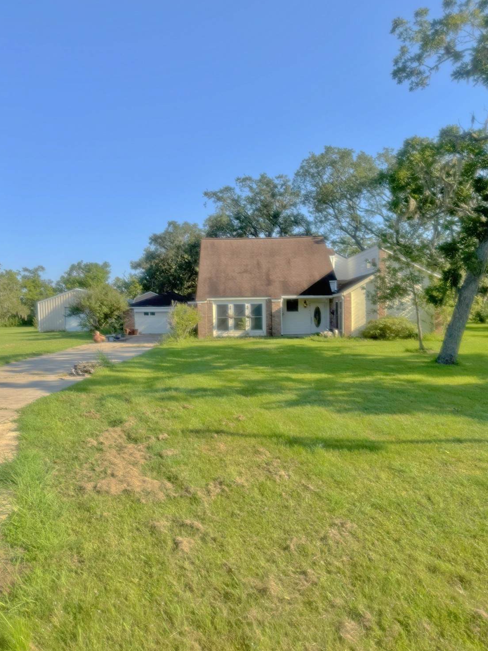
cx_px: 248
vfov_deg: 69.4
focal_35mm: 25
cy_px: 329
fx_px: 470
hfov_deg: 54.9
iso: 80
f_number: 1.78
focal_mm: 6.76
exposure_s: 1/3096
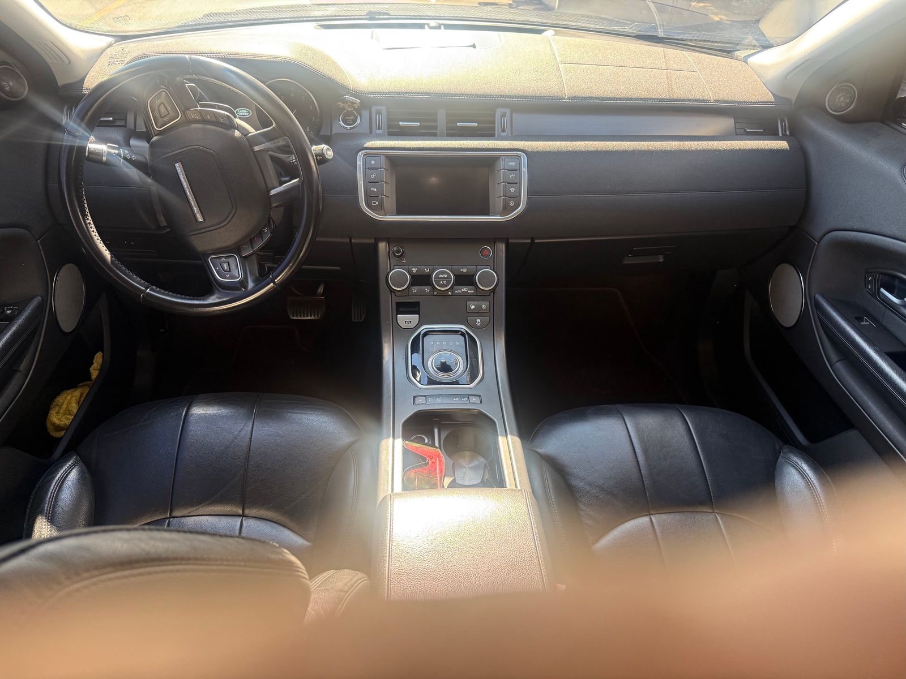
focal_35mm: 24
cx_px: 453
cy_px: 340
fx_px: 628
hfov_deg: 71.6
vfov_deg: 56.8
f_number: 1.78
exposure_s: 1/121
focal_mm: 6.76
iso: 160
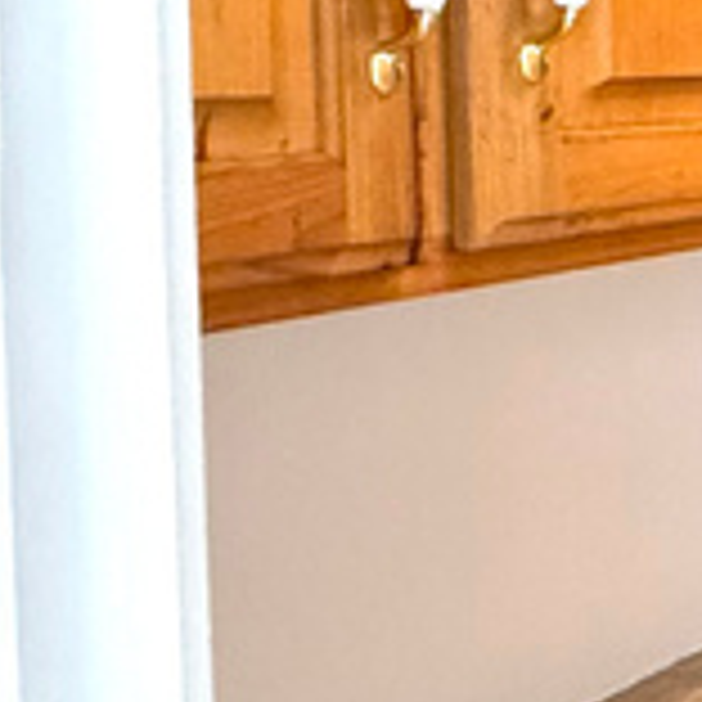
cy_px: 104
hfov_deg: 12.6
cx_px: 1940
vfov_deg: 21.0
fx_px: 1858
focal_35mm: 81
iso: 320
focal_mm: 2.22
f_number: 2.2
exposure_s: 1/82
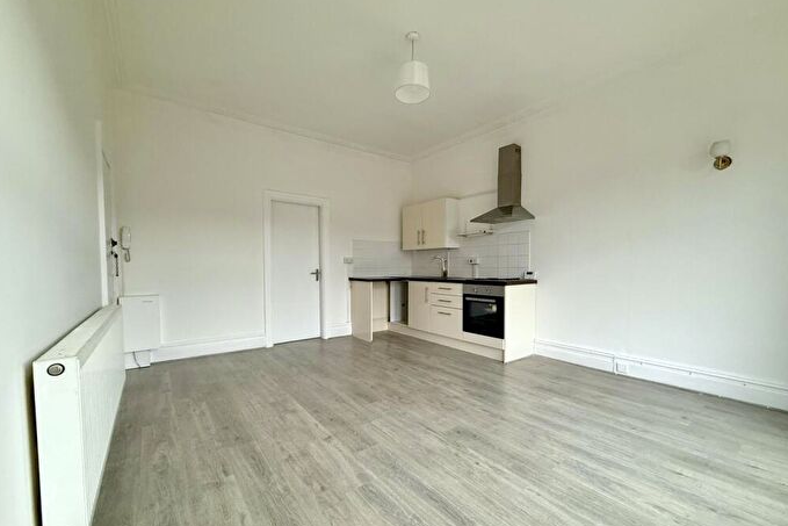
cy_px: 280
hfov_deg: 100.4
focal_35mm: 15
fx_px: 328
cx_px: 398
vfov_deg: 77.3
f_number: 2.2
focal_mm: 2.22
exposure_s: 1/99
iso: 250
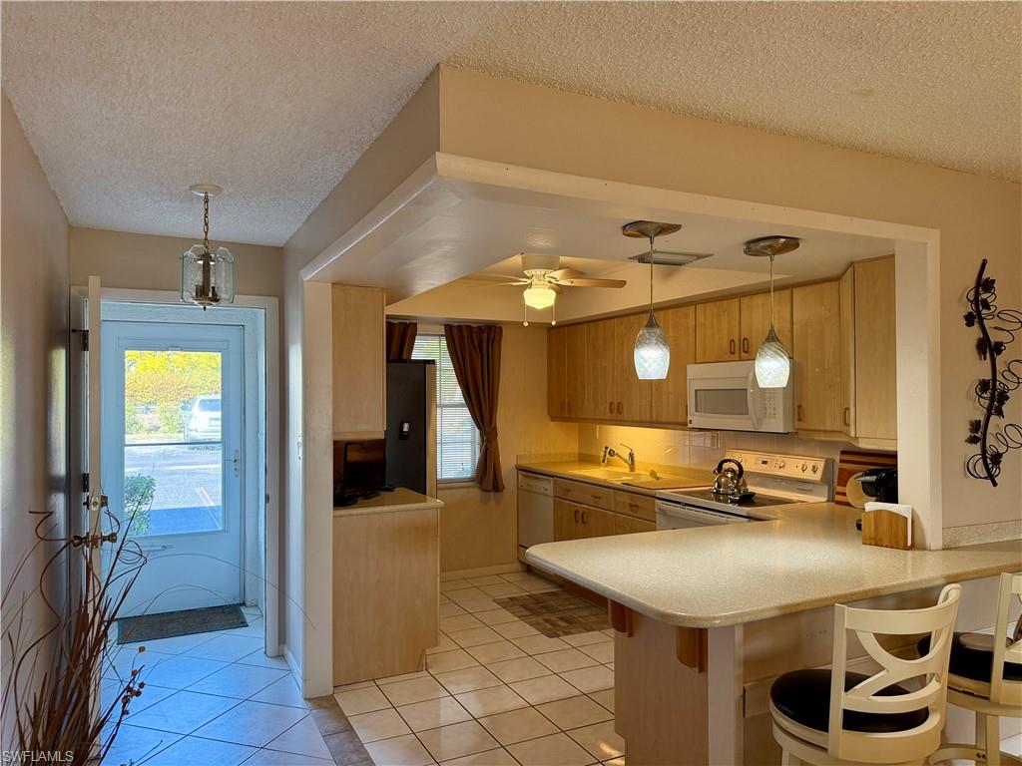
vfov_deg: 56.8
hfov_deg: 71.6
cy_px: 383
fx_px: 709
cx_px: 511
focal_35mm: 24
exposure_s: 1/135
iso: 200
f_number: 1.78
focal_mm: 6.76
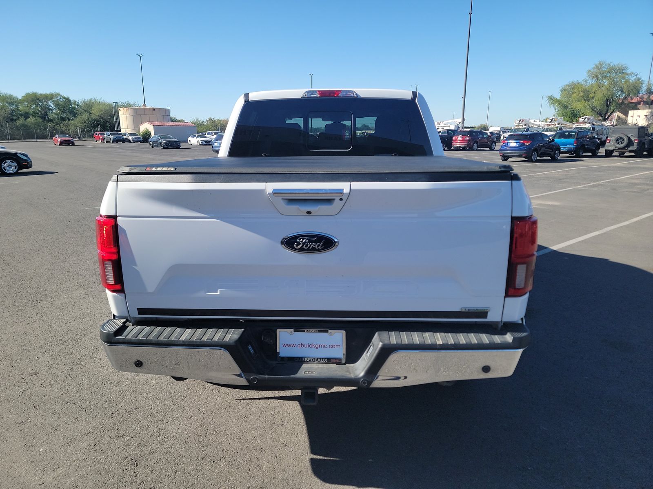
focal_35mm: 24
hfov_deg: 71.6
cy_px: 244
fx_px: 453
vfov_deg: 56.8
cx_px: 326
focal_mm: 6.7
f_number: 1.8
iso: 50
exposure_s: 1/586
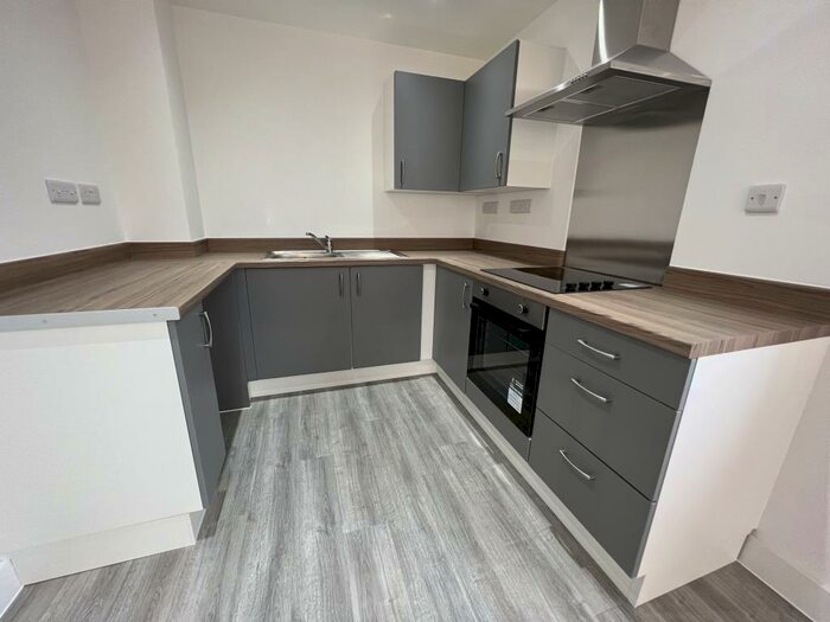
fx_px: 312
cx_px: 415
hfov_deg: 106.2
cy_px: 311
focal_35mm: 13
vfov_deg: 89.9
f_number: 1.8
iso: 250
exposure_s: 1/93
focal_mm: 1.57
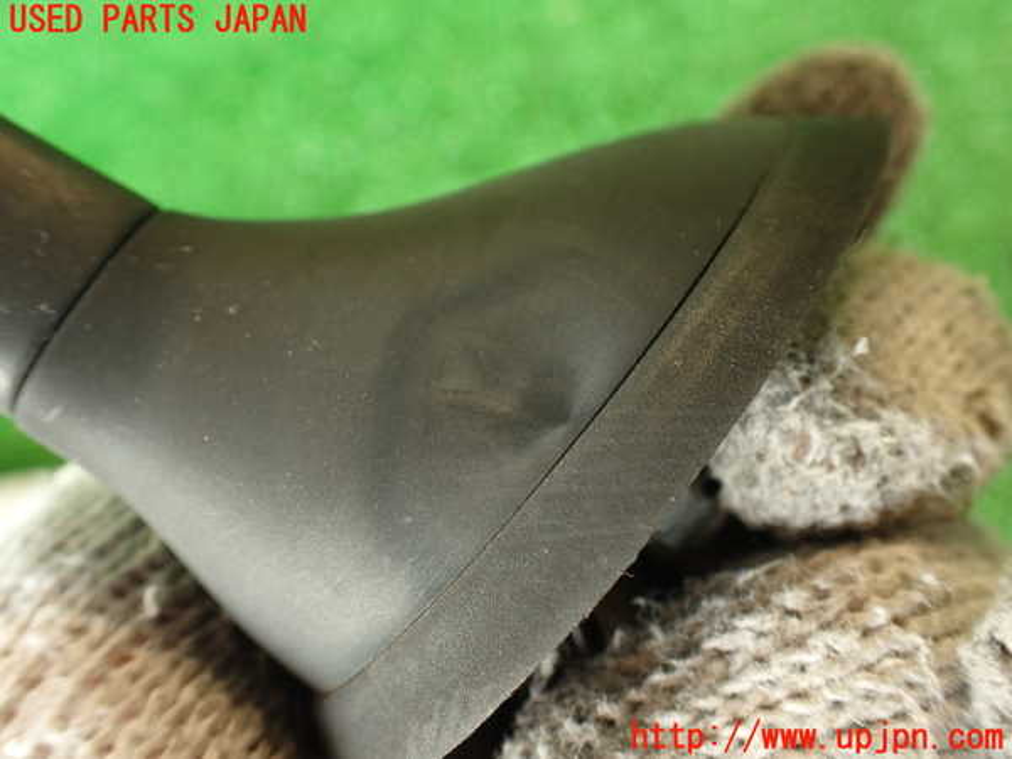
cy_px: 380
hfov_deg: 56.8
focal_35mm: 32
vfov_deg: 44.2
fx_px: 936
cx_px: 506
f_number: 2.4
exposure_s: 1/30
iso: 200
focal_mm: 5.79
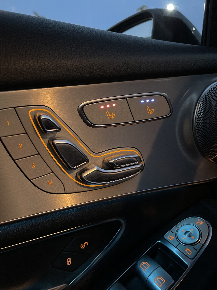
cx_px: 108
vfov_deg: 67.3
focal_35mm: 26
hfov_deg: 53.1
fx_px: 217
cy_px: 145
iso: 1000
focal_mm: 4.2
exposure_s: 1/23
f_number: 1.6
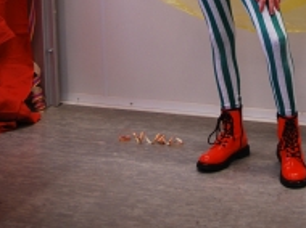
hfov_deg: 18.4
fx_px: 937
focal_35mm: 106
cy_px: -114
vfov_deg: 13.1
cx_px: 234
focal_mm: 31
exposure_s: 1/40
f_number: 4.5
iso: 200
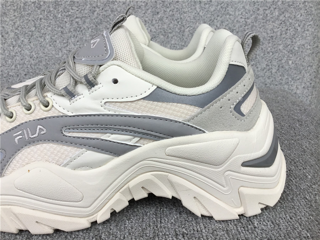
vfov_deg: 45.4
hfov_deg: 58.4
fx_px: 287
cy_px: 120
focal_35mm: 31
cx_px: 160
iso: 25
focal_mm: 3.3
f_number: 2.4
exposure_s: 1/255
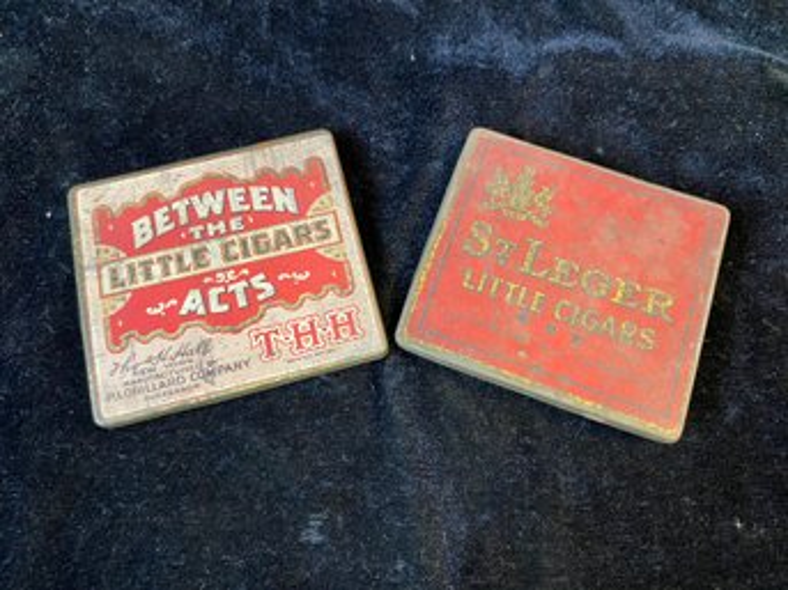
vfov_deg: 53.0
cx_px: 394
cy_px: 295
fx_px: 592
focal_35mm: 26
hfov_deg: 67.3
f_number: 1.8
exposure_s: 1/60
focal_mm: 4.25
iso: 200
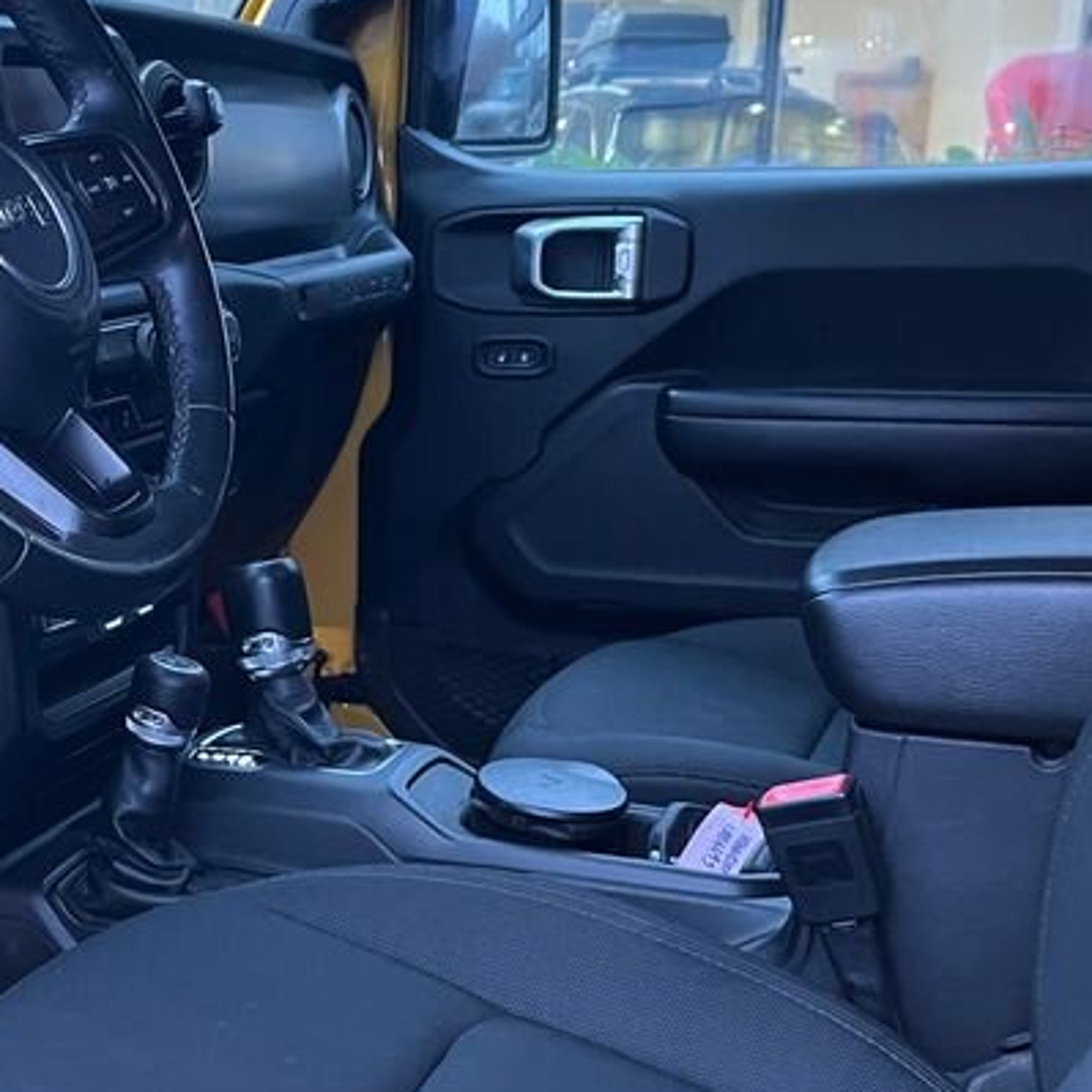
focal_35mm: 59
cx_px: 153
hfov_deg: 28.2
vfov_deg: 28.9
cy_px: 692
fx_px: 2106
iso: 500
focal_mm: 5.1
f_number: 1.6
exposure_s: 1/25
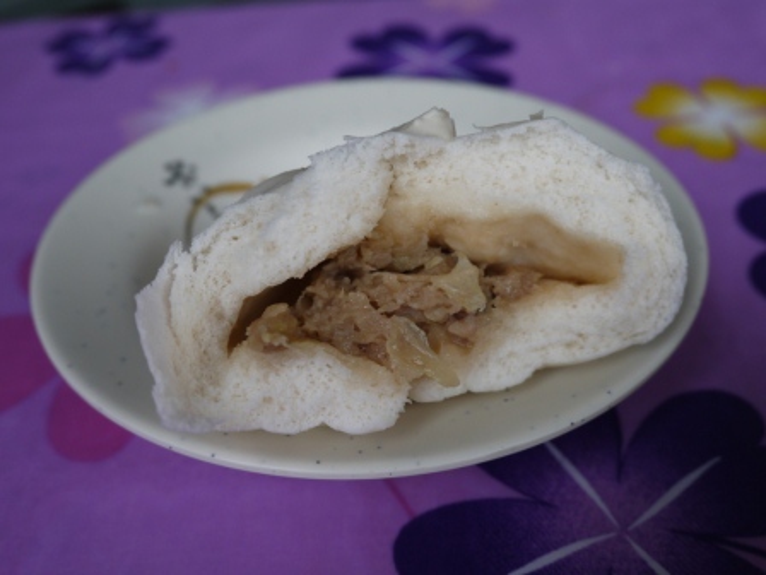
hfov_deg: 49.0
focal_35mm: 38
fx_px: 841
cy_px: 288
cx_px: 383
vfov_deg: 37.7
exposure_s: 1/100
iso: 160
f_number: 4.5
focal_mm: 19
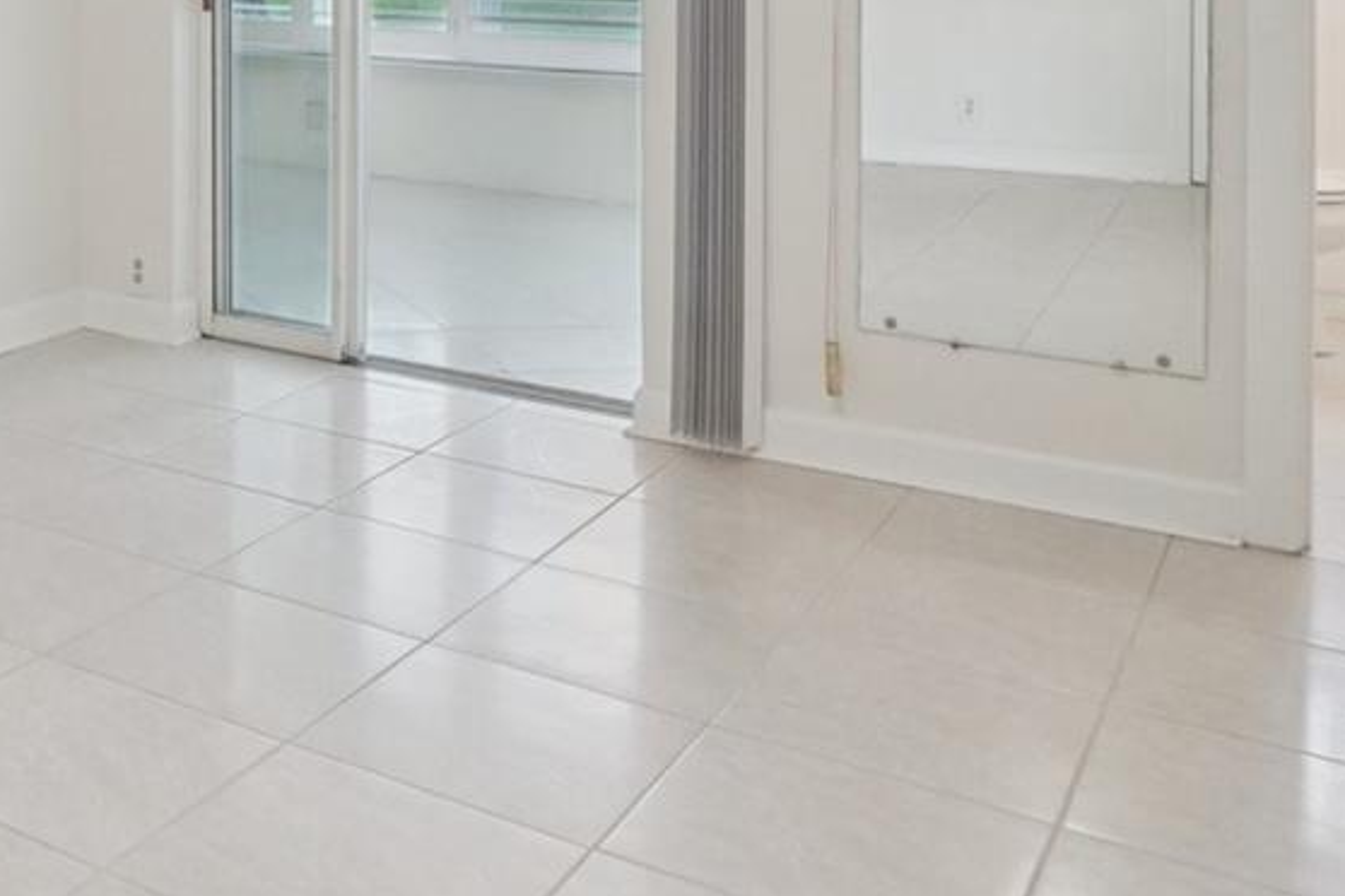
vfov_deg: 28.7
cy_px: -51
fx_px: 1606
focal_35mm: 43
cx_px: -67
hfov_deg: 38.9
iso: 500
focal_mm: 10
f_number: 8
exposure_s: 1/30
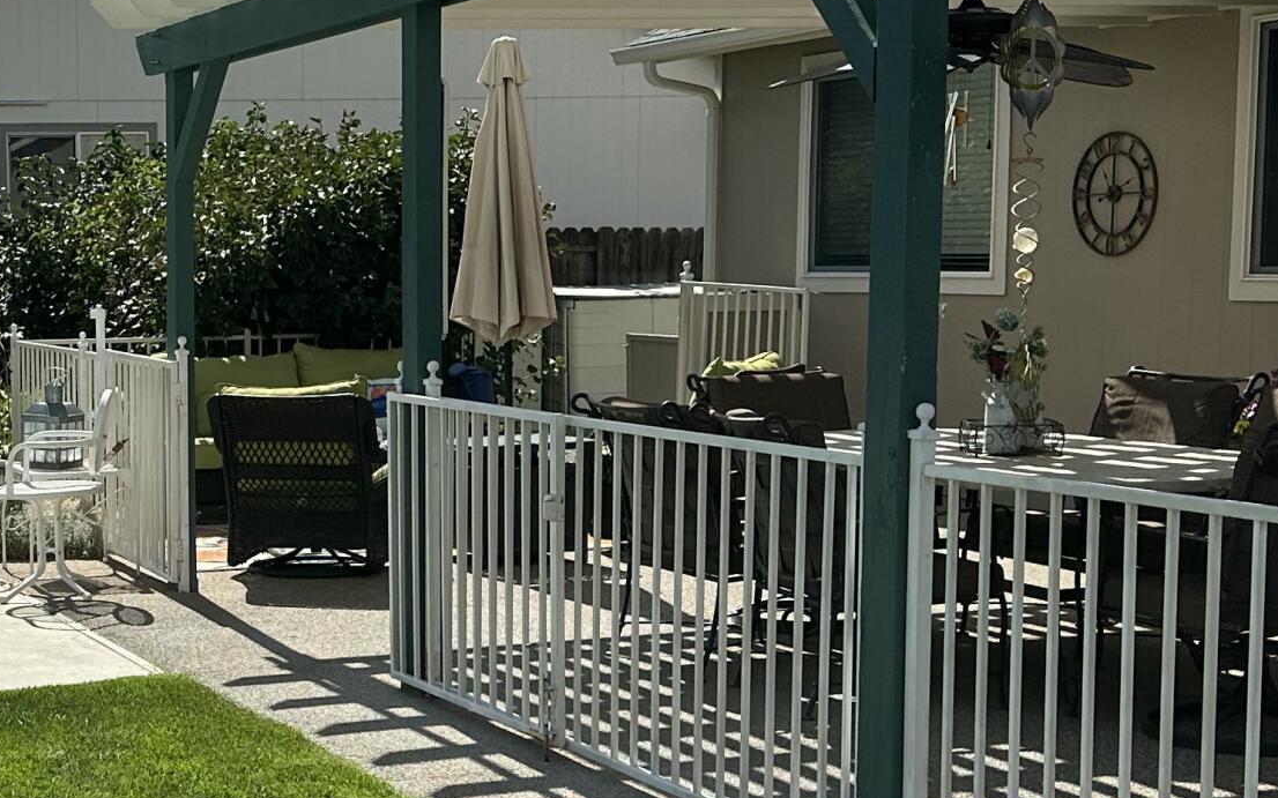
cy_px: 534
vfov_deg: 18.8
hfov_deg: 28.4
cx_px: 89
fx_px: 2403
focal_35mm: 69
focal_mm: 6.86
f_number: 1.78
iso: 80
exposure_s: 1/6211
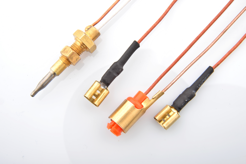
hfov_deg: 23.9
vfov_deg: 16.1
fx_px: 581
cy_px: 82
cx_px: 123
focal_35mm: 85
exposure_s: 1/125
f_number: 32
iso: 100
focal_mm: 85
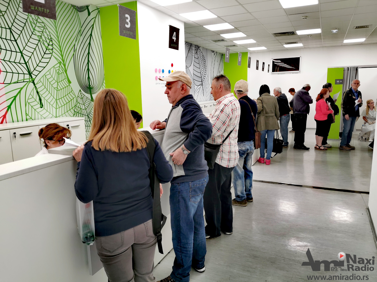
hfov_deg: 65.3
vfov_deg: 51.4
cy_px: 141
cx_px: 188
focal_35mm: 27
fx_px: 294
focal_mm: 5.56
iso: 80
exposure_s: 1/100
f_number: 1.6
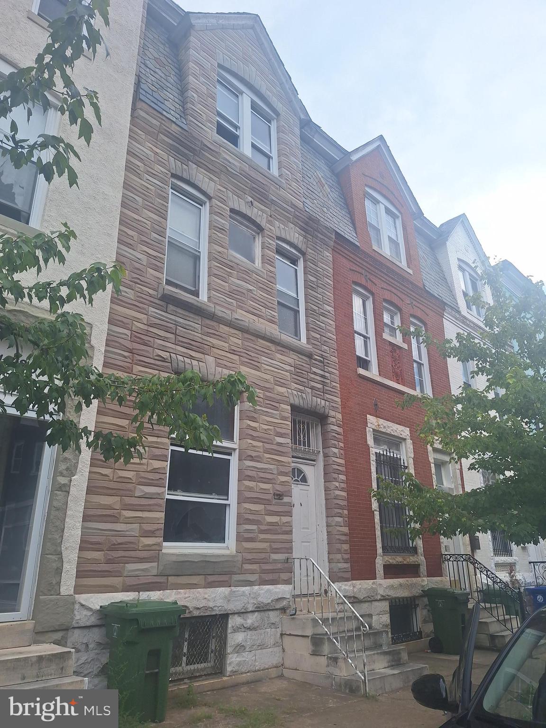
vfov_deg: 73.9
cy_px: 364
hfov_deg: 58.9
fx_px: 484
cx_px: 273
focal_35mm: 23
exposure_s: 1/1927
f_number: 1.8
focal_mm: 5.54
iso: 40
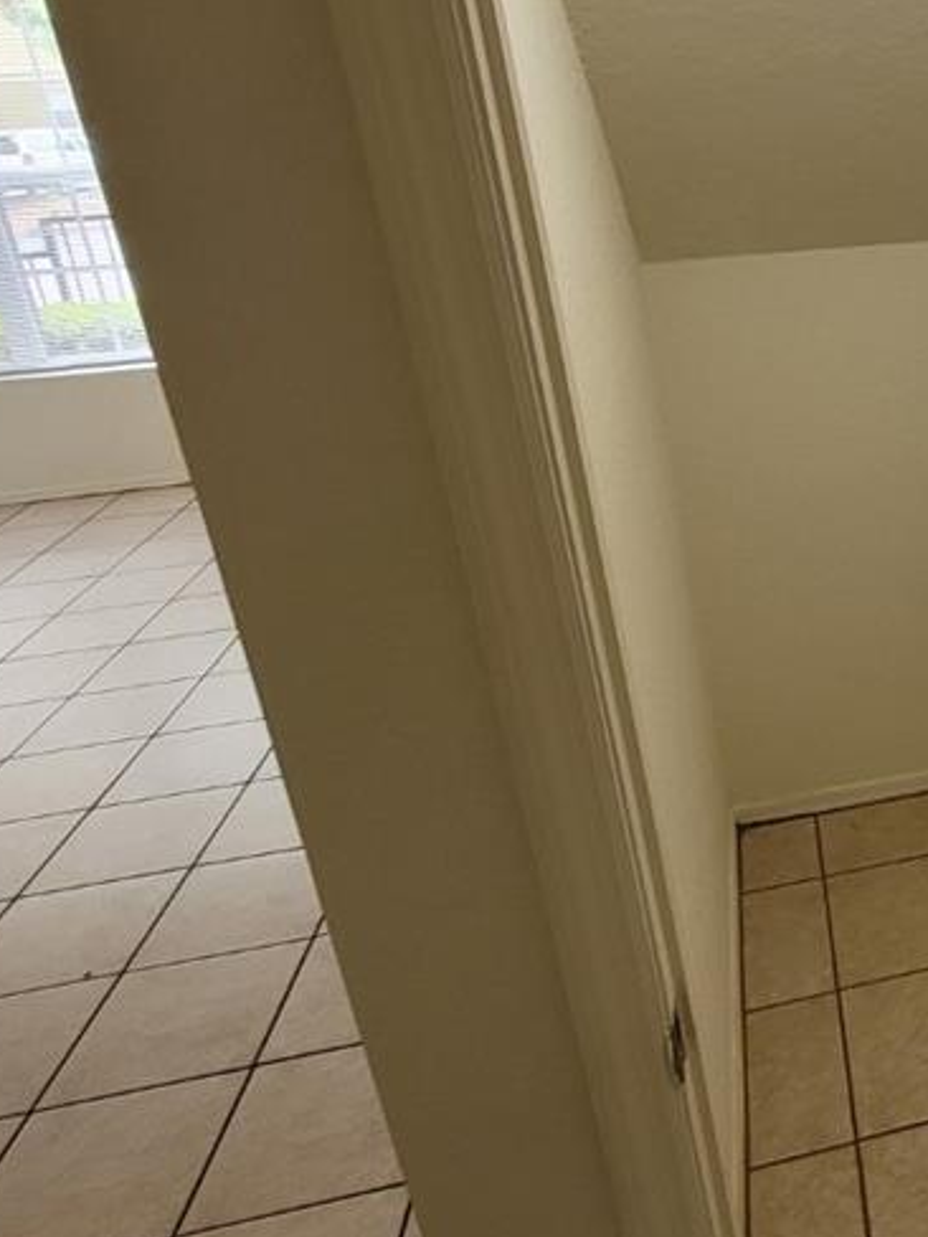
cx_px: 1062
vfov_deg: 56.1
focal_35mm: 32
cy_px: 464
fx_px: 1144
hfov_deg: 36.2
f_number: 2.2
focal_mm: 1.74
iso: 80
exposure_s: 1/60
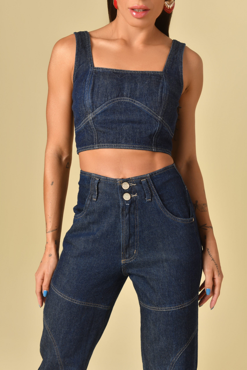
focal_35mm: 48
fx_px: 494
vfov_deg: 41.1
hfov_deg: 28.1
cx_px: 124
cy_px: 185
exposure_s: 1/160
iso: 320
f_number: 9
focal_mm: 48
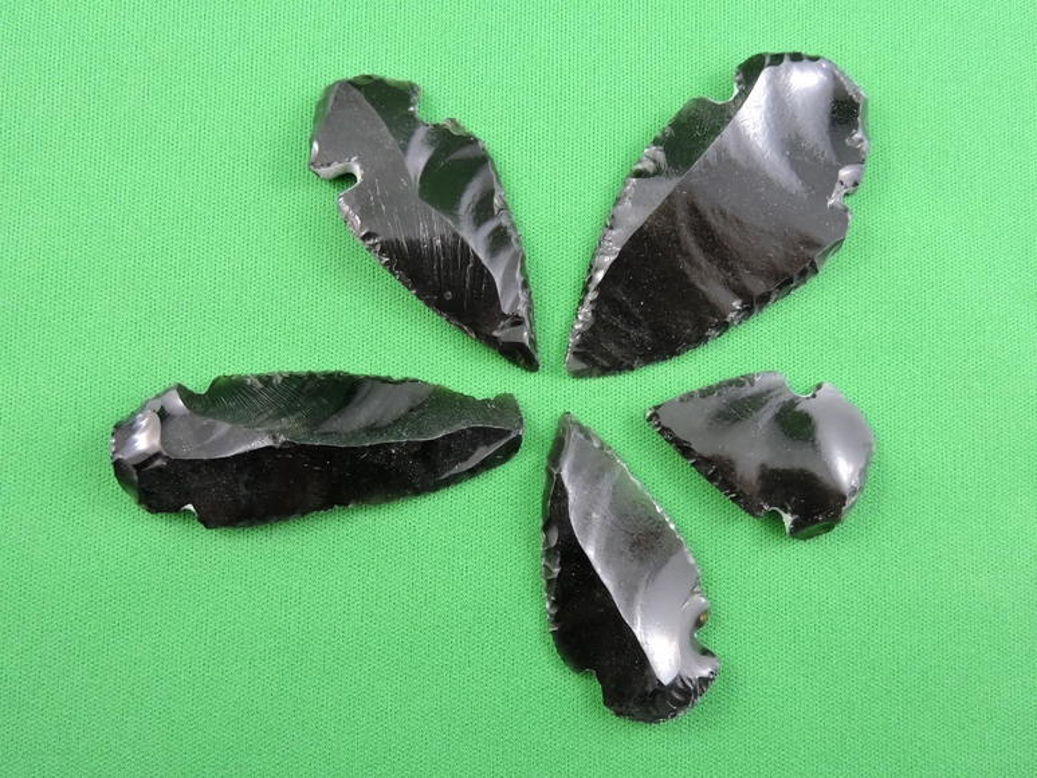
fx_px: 989
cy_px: 389
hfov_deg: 55.3
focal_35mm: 33
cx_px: 518
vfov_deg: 43.0
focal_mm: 5.9
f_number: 3.6
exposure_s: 1/80
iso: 800
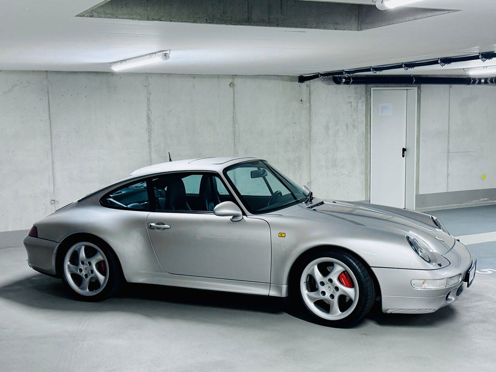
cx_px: 248
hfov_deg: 71.6
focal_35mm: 24
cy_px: 186
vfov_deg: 56.8
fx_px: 344
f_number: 1.78
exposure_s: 1/100
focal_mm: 6.76
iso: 200
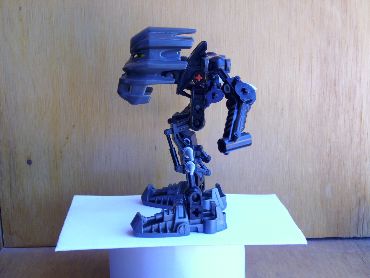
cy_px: 139
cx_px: 185
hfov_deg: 34.9
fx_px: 588
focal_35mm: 55
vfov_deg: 26.6
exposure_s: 1/60
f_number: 3.8
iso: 100
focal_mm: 10.7
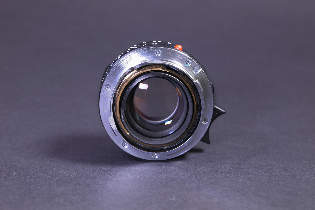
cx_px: 158
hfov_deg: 22.6
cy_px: 105
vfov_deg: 15.2
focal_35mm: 90
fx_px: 788
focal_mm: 90
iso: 800
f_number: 13
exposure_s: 1/2
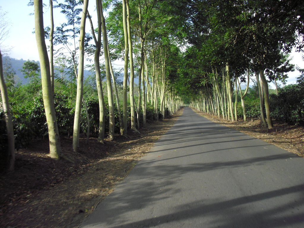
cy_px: 114
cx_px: 152
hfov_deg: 49.0
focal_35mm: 38
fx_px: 334
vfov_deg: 37.7
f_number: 2.8
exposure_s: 1/320
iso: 100
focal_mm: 6.2
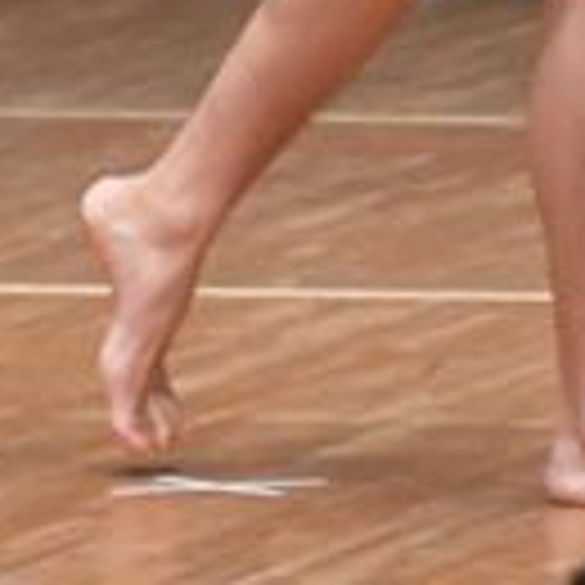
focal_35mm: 1448
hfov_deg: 1.2
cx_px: 740
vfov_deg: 1.2
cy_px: -486
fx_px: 27686
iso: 6400
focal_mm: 190
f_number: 5.6
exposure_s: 1/400
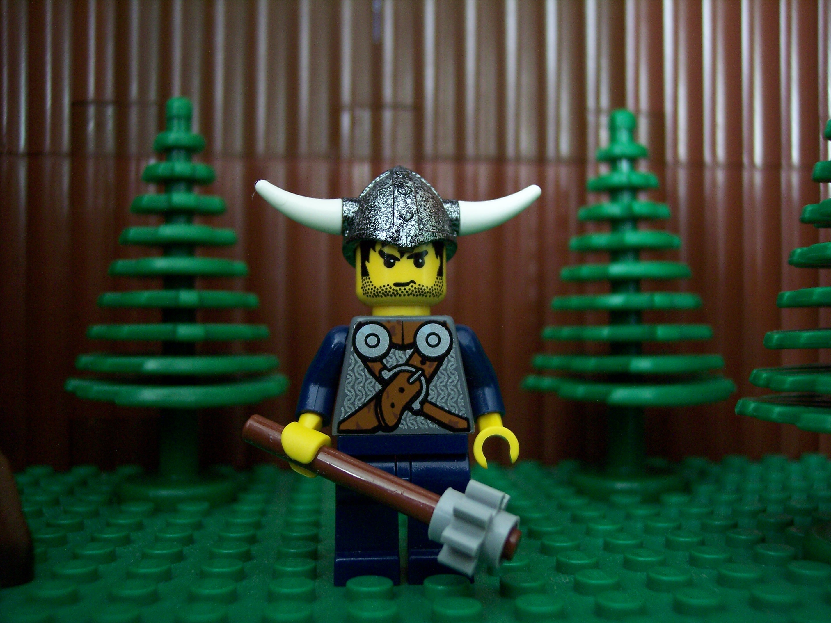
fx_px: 936
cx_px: 416
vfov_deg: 36.8
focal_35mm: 39
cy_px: 312
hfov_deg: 47.9
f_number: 3.4
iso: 200
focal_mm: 8
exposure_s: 1/8
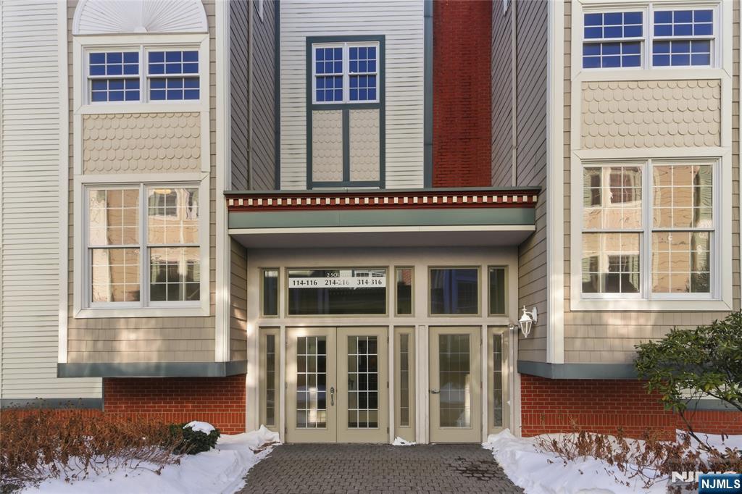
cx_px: 371
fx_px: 330
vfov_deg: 73.7
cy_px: 247
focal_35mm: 16
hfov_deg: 96.8
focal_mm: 16
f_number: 9
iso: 100
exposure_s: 1/320
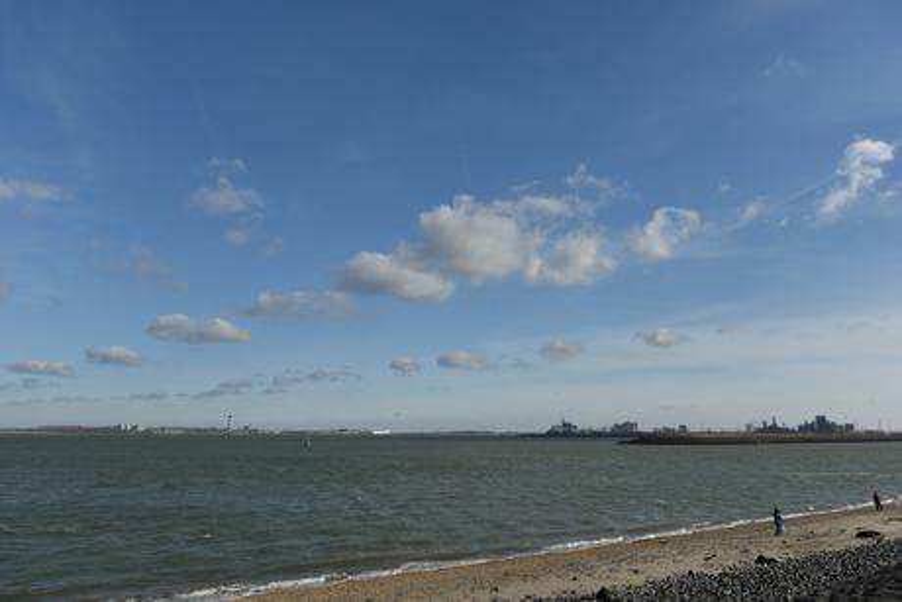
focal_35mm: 24
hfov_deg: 73.7
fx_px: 601
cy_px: 301
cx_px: 451
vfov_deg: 53.2
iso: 100
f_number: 5.6
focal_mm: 24
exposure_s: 1/800
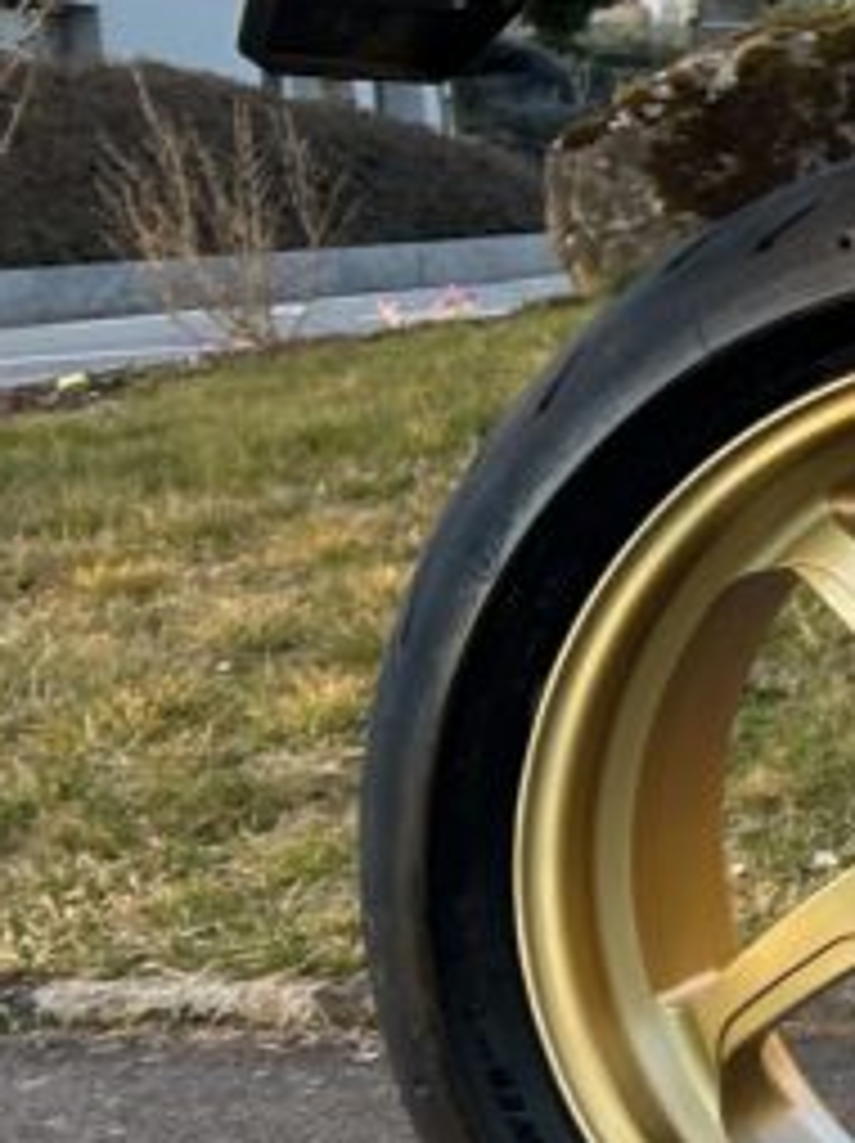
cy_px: 567
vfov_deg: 16.4
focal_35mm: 120
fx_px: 3959
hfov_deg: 9.6
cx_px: 2578
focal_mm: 5.7
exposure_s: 1/175
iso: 40
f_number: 1.5
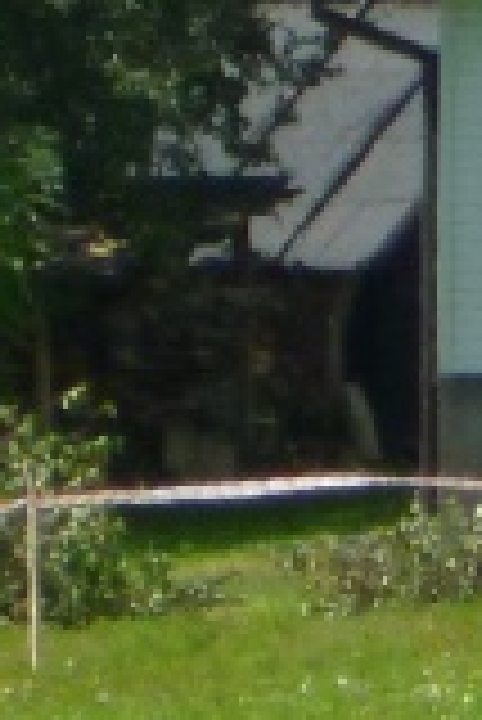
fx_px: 37392
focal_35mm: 1866
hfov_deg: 0.7
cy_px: 1498
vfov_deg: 1.1
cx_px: 1523
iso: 200
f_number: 5.9
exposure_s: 1/500
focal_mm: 40
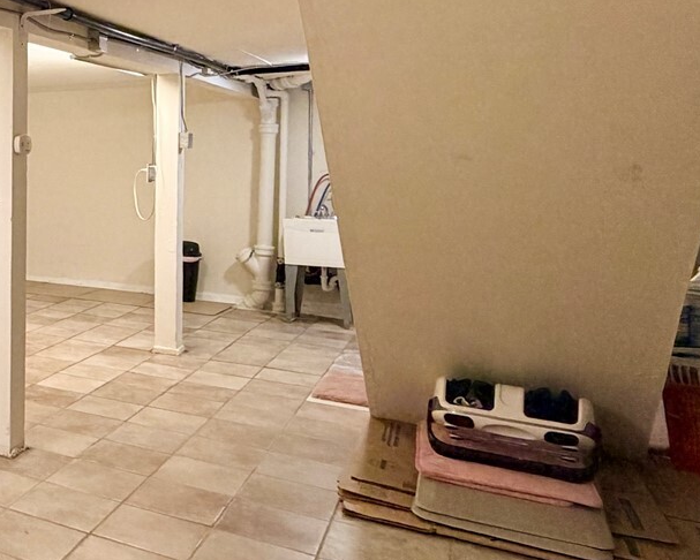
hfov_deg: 37.2
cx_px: -155
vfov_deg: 40.7
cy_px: 189
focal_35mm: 36
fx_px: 746
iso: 200
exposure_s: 1/60
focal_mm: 2.22
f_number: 2.2
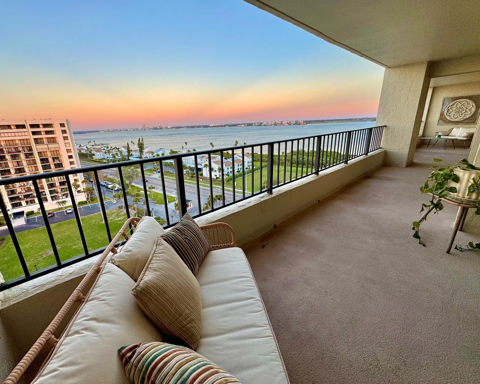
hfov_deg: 96.6
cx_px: 220
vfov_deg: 84.0
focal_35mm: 15
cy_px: 189
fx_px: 213
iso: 80
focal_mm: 2.22
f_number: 2.2
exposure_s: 1/99
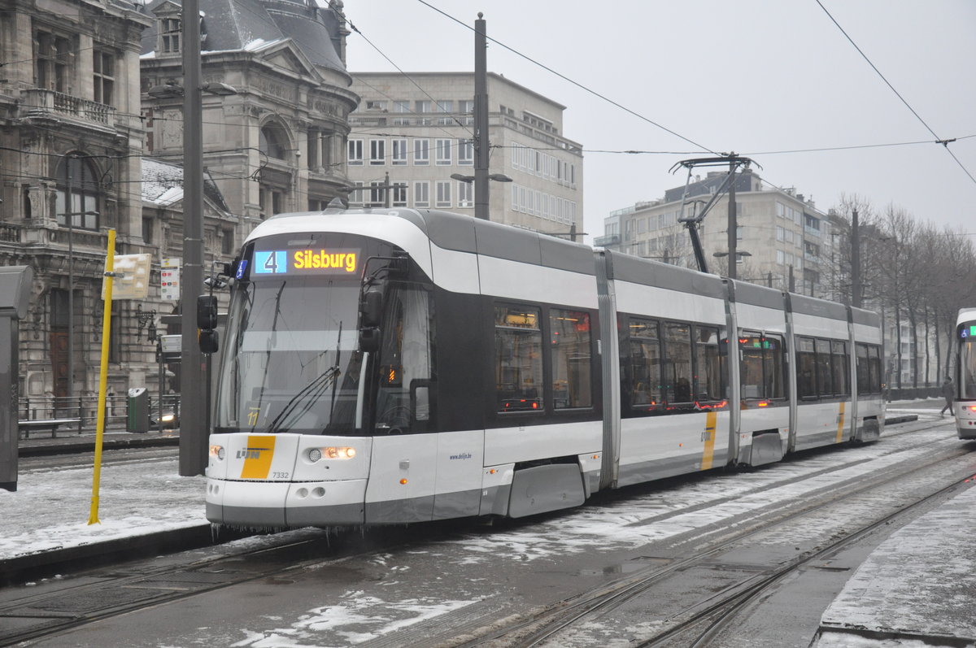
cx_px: 488
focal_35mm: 57
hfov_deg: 35.1
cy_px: 324
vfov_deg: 23.7
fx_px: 1543
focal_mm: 38
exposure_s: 1/350
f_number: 4.5
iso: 1600
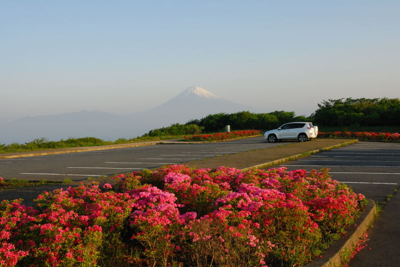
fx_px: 467
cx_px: 200
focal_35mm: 42
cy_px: 134
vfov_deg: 32.0
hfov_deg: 46.4
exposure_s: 1/40
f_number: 18
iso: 200
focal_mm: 28
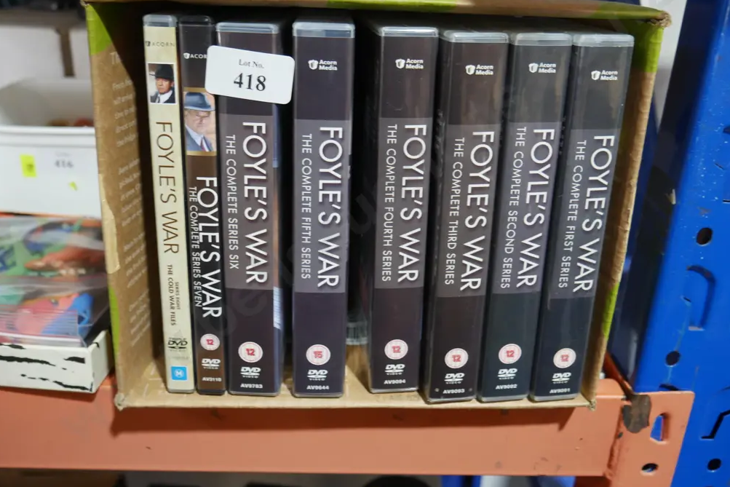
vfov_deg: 38.8
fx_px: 689
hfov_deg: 55.8
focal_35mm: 34
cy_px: 211
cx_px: 365
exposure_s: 1/60
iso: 500
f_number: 3.6
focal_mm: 16
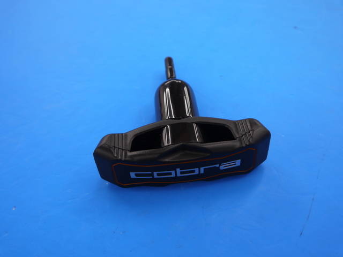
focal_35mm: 38
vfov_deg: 37.7
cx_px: 172
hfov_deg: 49.0
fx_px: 377
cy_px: 128
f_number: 4.1
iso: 160
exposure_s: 1/60
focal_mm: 19
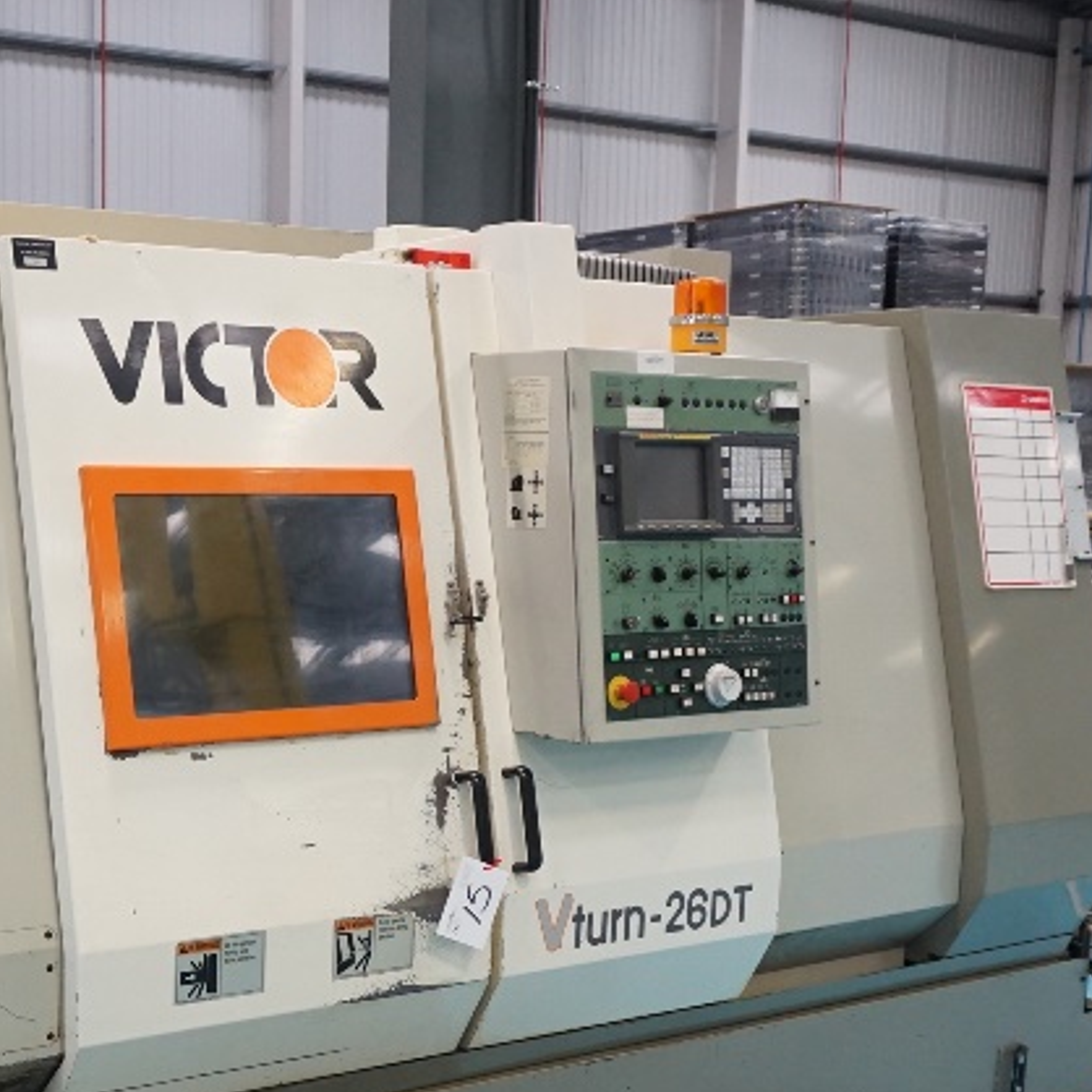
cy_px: 746
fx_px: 1785
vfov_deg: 33.7
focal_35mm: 50
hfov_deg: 32.9
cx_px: 199
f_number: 4
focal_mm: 16
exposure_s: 1/160
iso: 1250
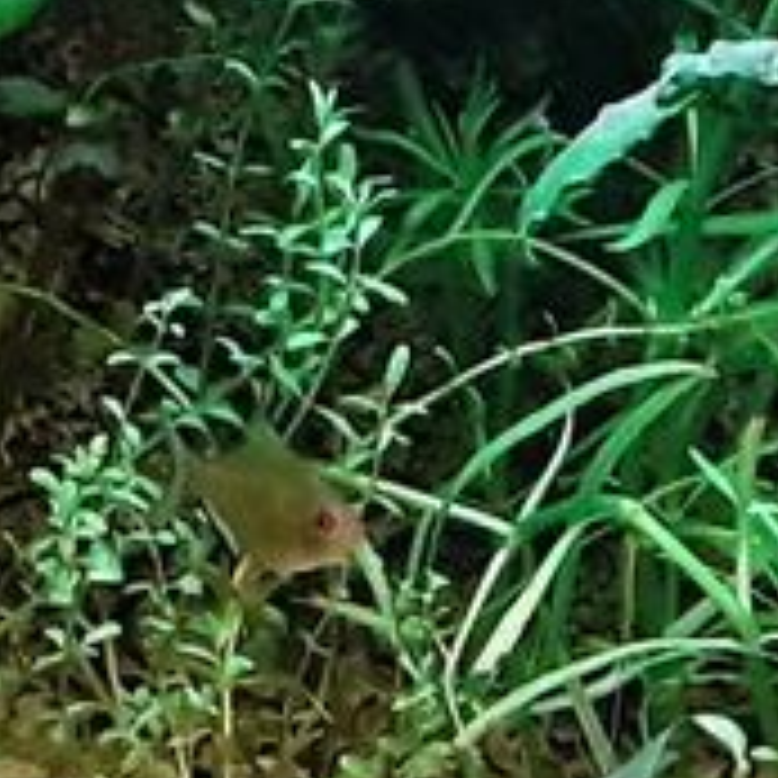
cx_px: 301
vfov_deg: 20.0
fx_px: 2111
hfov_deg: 20.9
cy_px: 841
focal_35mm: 83
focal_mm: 2.91
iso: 200
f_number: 1.9
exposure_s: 1/33
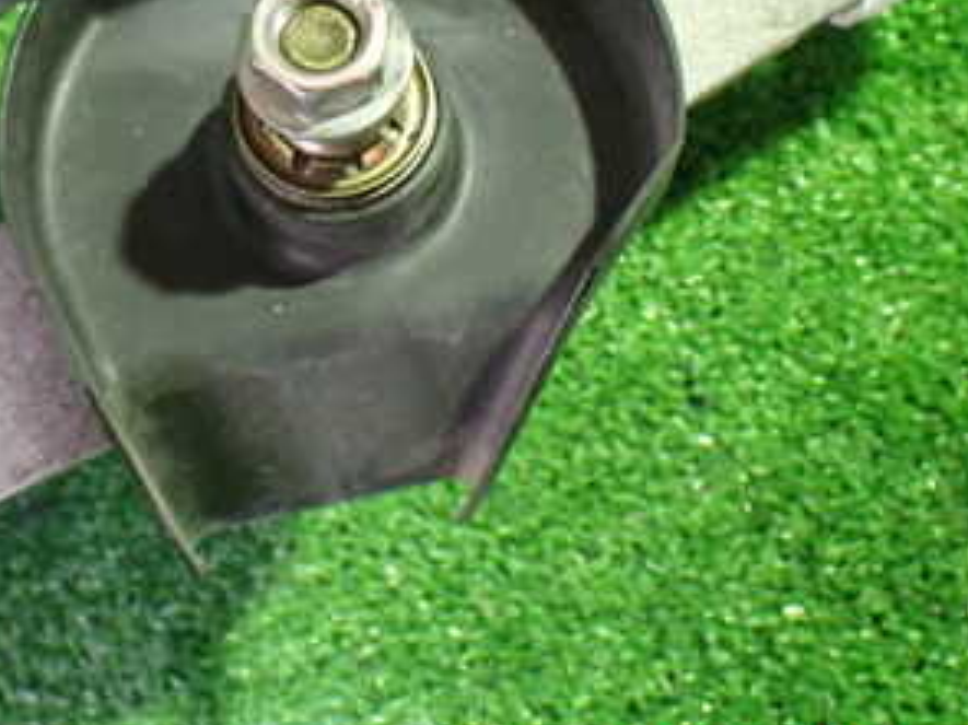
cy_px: 69
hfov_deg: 31.6
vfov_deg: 23.4
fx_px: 1705
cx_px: 371
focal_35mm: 61
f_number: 2.3
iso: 1000
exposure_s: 1/30
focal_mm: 5.4
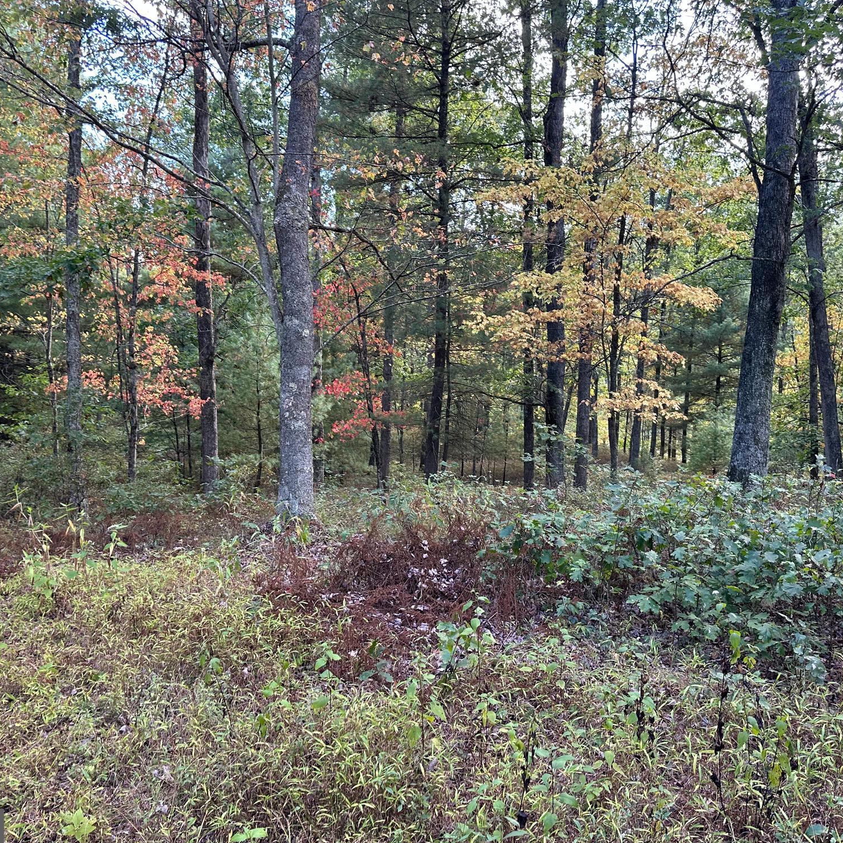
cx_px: 440
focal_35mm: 29
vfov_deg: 55.6
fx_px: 799
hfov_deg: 55.6
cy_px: 423
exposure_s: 1/137
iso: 100
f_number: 1.78
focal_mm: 6.86
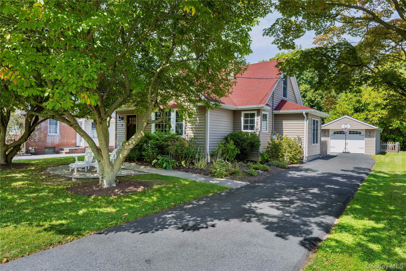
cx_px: 203
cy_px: 136
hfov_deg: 73.7
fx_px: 271
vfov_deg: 53.1
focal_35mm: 24
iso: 320
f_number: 8
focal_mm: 24
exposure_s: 1/800
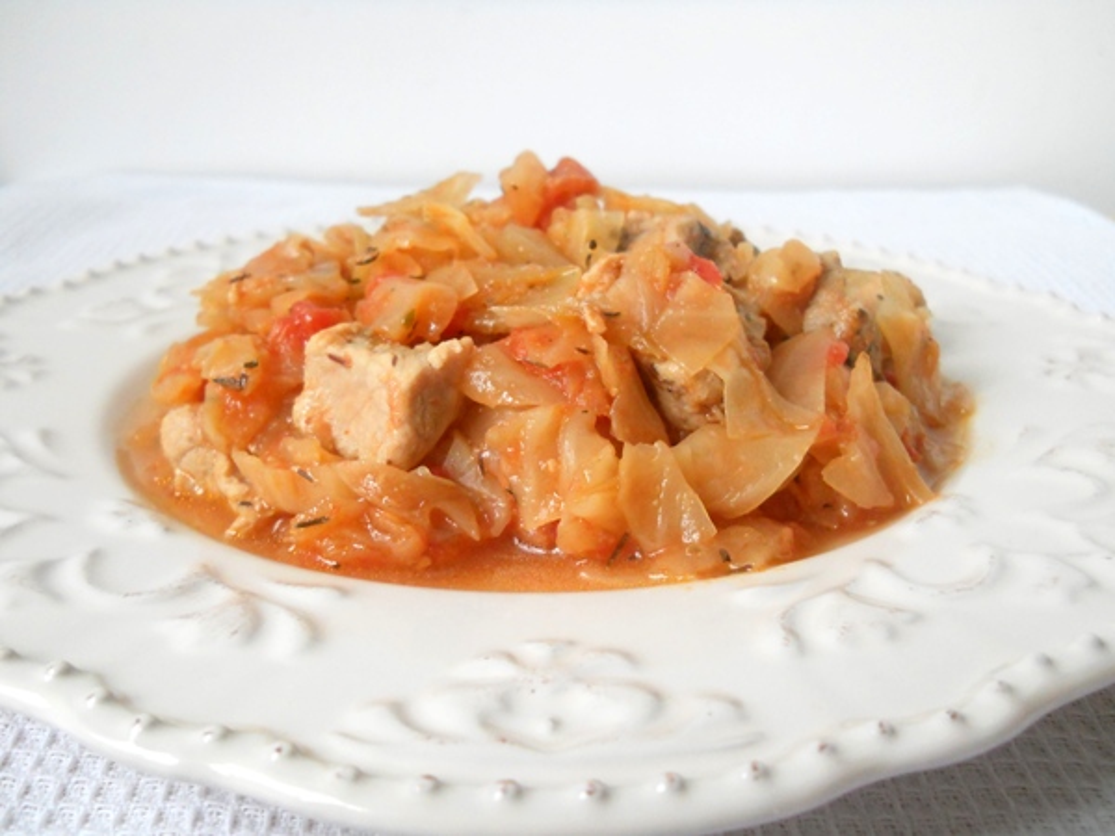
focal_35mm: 41
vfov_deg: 35.1
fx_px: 1321
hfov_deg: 45.8
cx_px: 558
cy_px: 418
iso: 400
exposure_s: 1/160
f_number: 3.1
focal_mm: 6.72
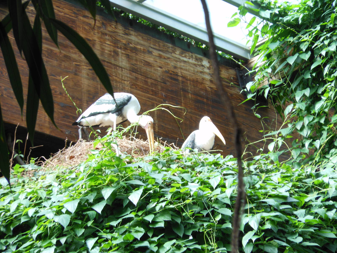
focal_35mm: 166
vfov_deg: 8.9
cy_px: 126
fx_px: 1616
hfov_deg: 11.9
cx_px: 168
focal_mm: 29.8
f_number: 5.5
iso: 80
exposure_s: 1/30
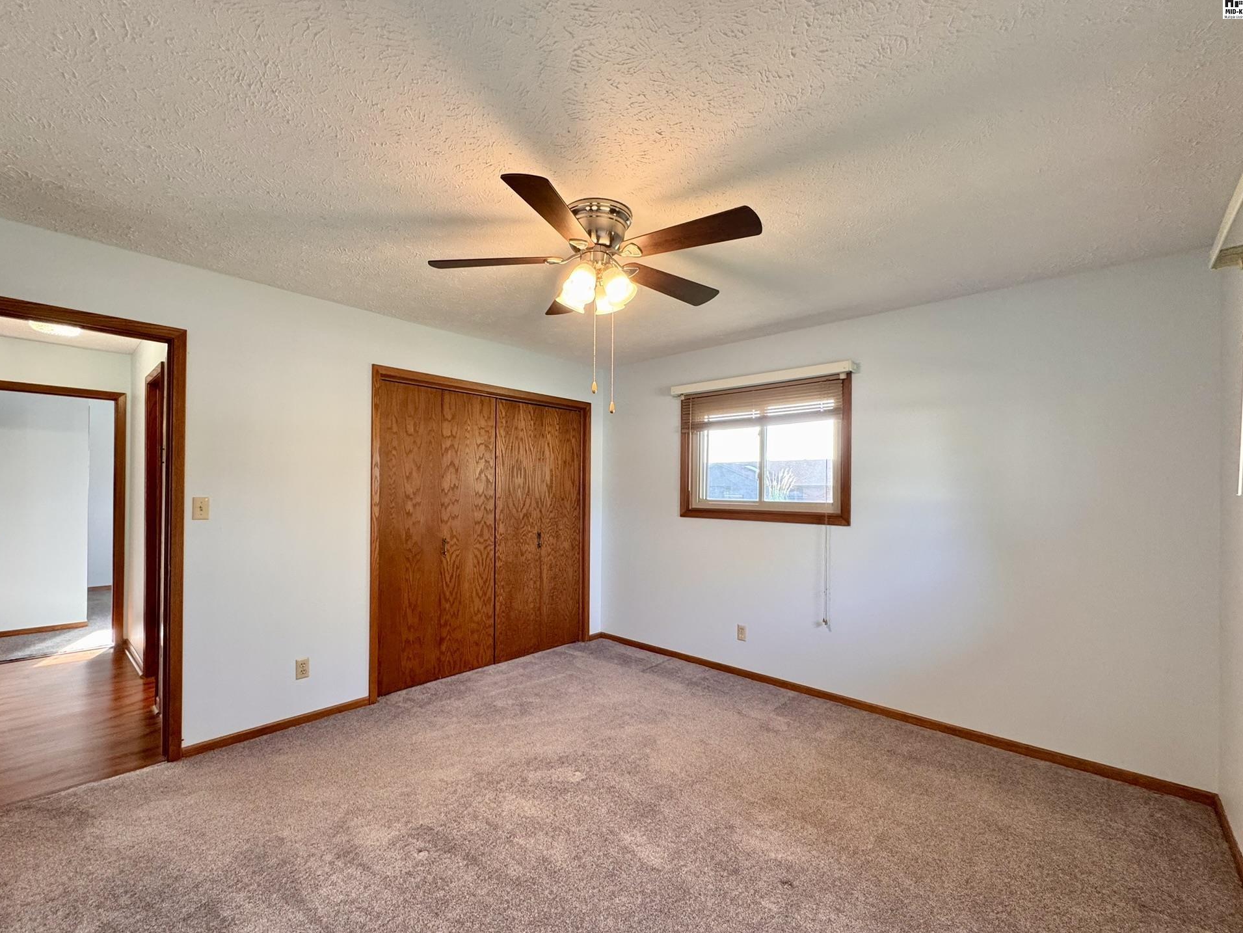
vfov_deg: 81.7
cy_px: 487
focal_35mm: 15
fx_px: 539
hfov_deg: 98.1
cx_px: 598
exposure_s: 1/60
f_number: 2.2
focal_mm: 2.22
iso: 200
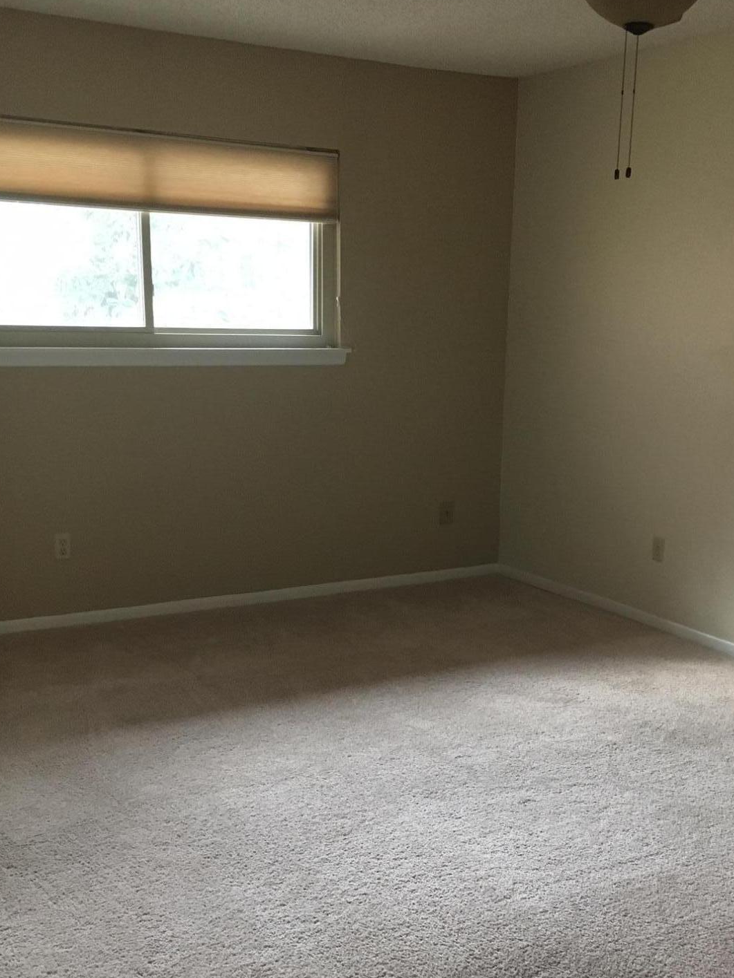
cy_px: 594
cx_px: 431
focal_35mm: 41
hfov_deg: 35.0
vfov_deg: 45.5
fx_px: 1159
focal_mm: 4.15
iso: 160
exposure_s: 1/30
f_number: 2.2
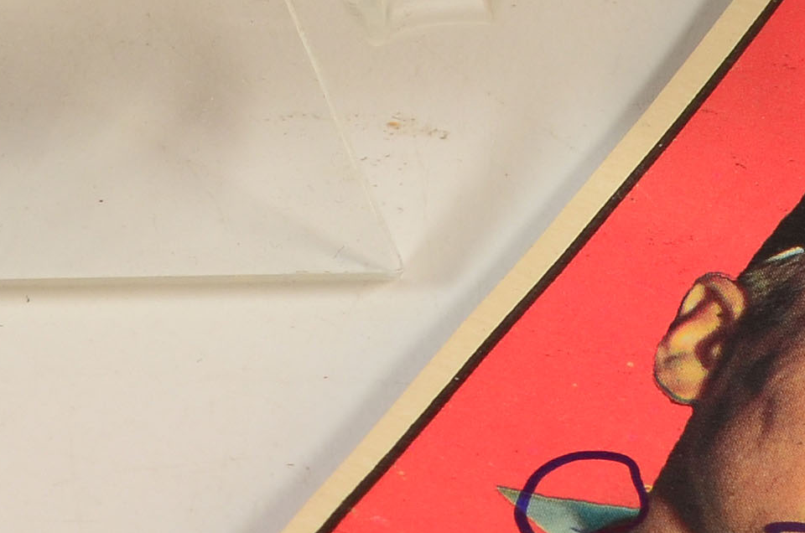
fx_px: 6016
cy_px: -215
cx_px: 430
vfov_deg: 5.0
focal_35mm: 270
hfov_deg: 7.7
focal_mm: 35
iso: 200
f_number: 13
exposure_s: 1/160
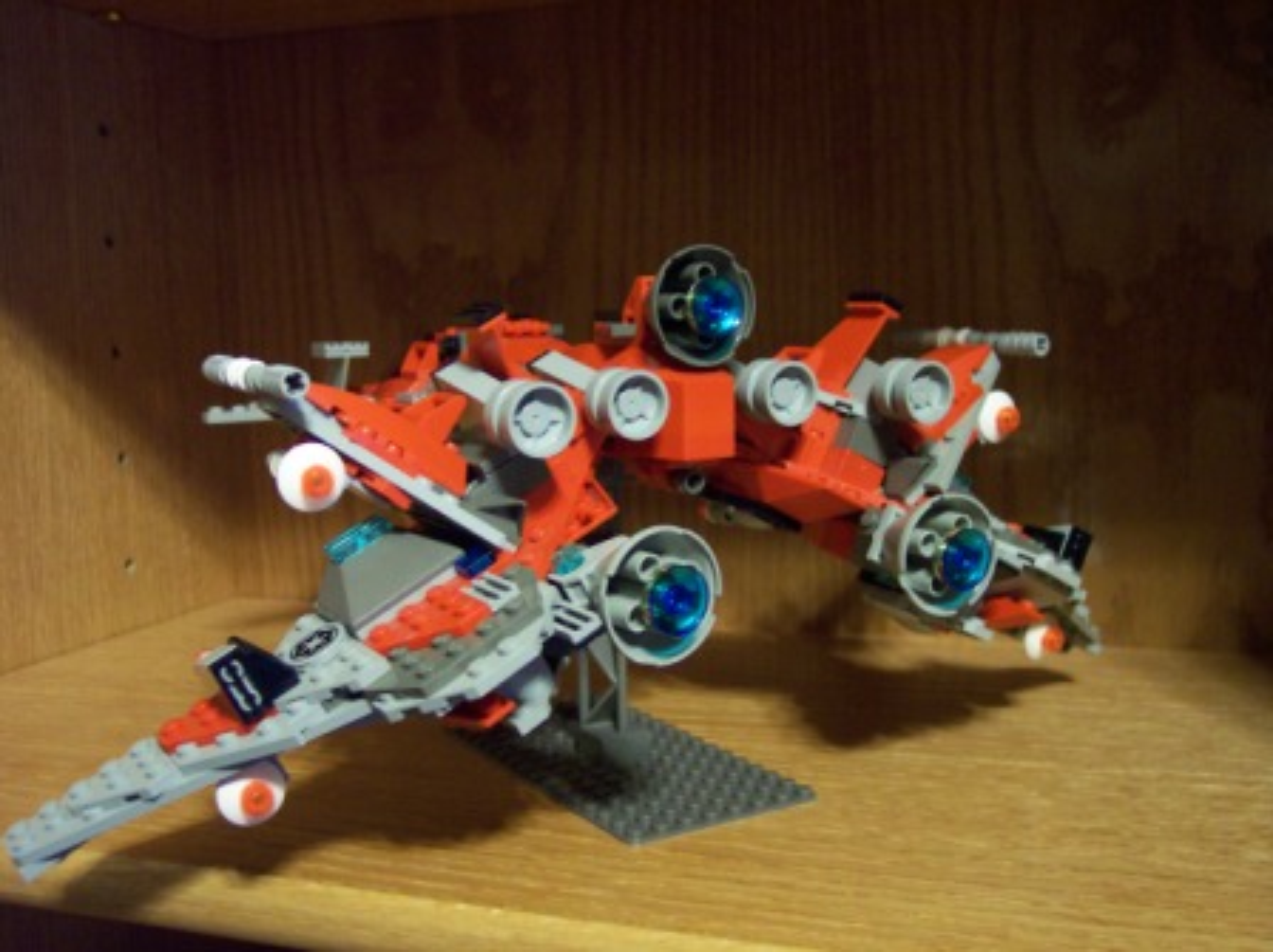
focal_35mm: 38
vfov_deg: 37.7
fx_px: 1396
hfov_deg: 49.0
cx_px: 636
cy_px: 476
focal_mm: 8
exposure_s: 1/8
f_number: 2.8
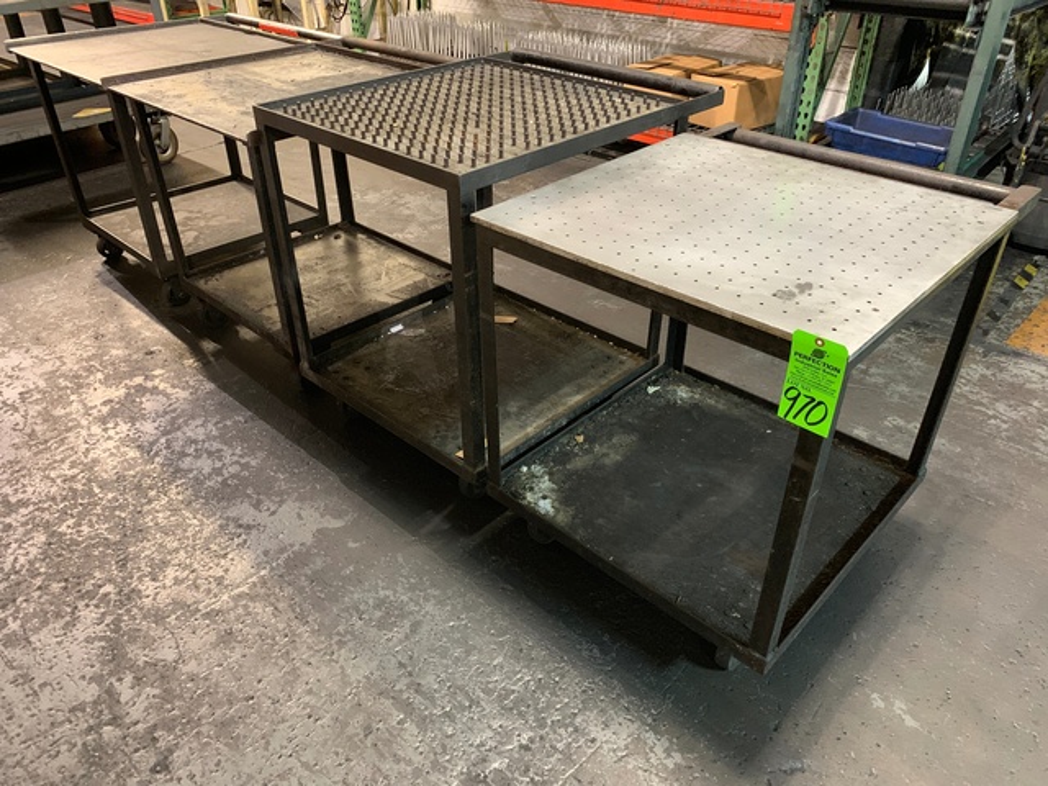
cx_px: 524
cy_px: 393
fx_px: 787
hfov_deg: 67.3
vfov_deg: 53.1
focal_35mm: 26
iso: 400
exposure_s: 1/30
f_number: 1.8
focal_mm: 4.25
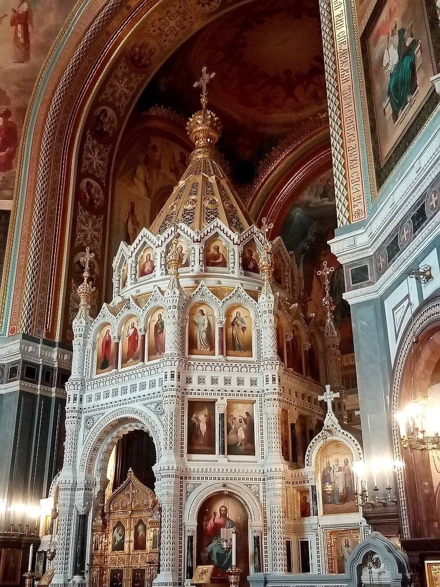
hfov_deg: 53.1
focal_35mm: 26
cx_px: 220
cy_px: 294
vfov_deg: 67.3
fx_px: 441
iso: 934
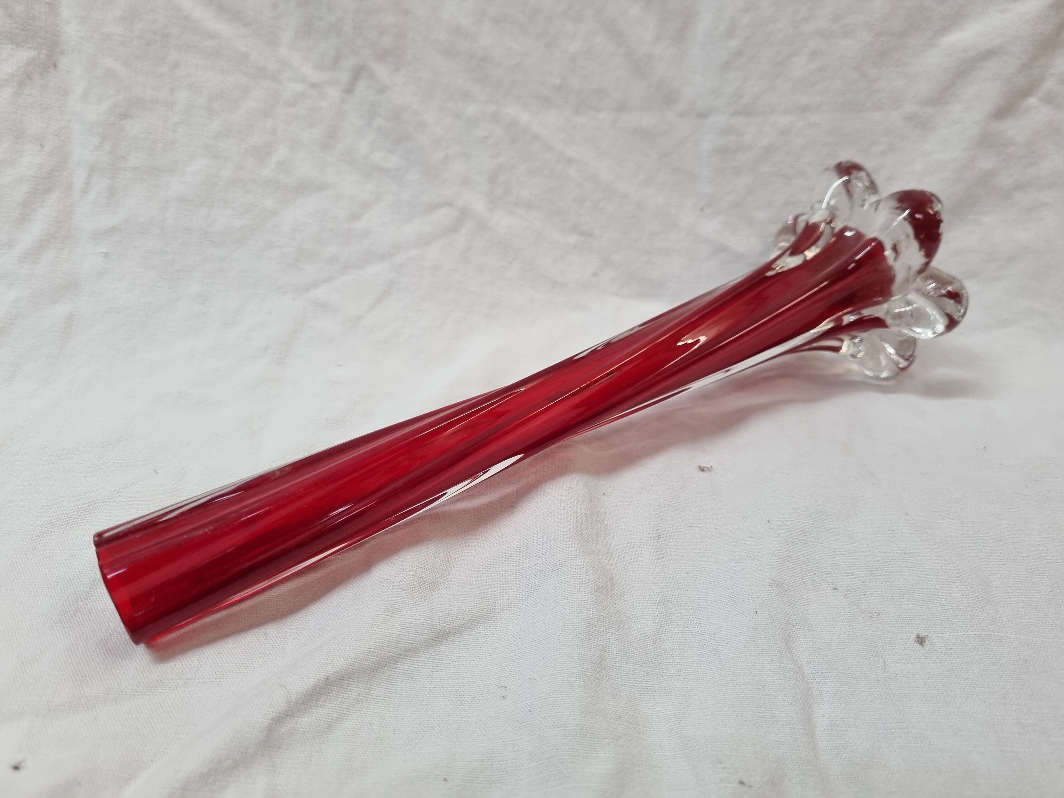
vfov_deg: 53.1
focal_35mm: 26
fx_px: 799
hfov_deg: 67.3
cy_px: 399
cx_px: 532
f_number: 1.8
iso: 250
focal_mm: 5.4
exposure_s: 1/100
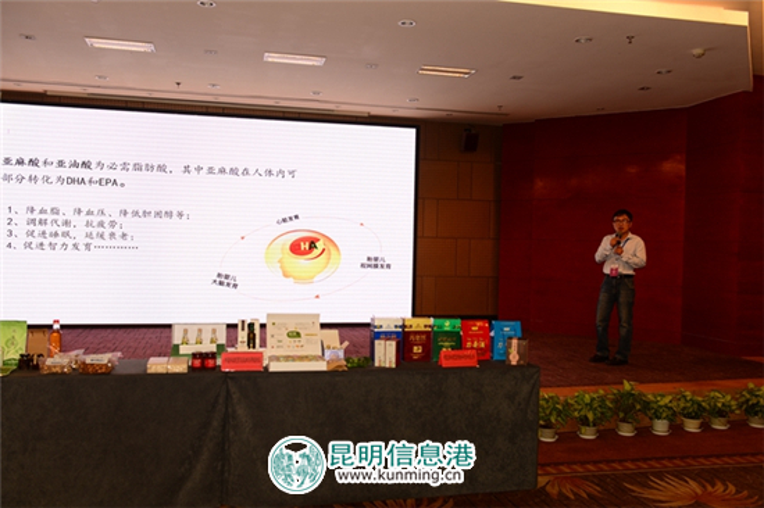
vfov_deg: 41.1
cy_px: 254
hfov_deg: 58.7
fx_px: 679
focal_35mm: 32
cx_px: 382
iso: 180
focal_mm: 32
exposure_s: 1/60
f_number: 5.6
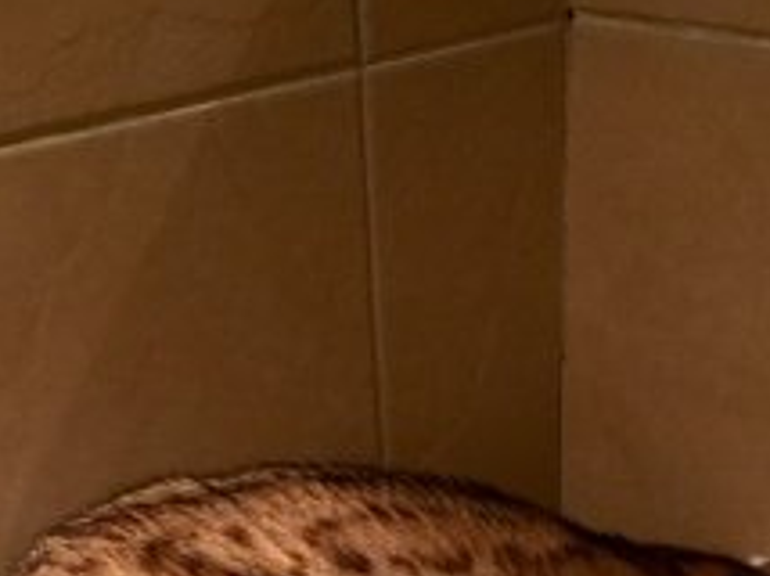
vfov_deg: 16.8
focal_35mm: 83
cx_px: 288
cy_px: 725
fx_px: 1844
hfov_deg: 23.5
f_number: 2.2
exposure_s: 1/17
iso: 100
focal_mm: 4.15
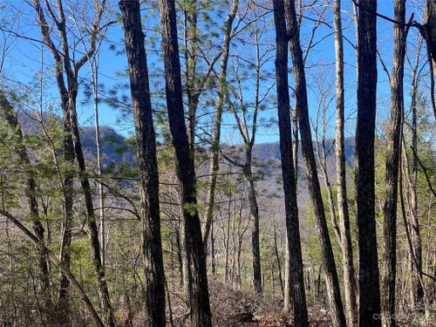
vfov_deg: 28.0
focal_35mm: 52
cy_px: 164
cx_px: 218
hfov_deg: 36.8
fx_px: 655
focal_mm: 6
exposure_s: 1/505
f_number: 2
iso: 20
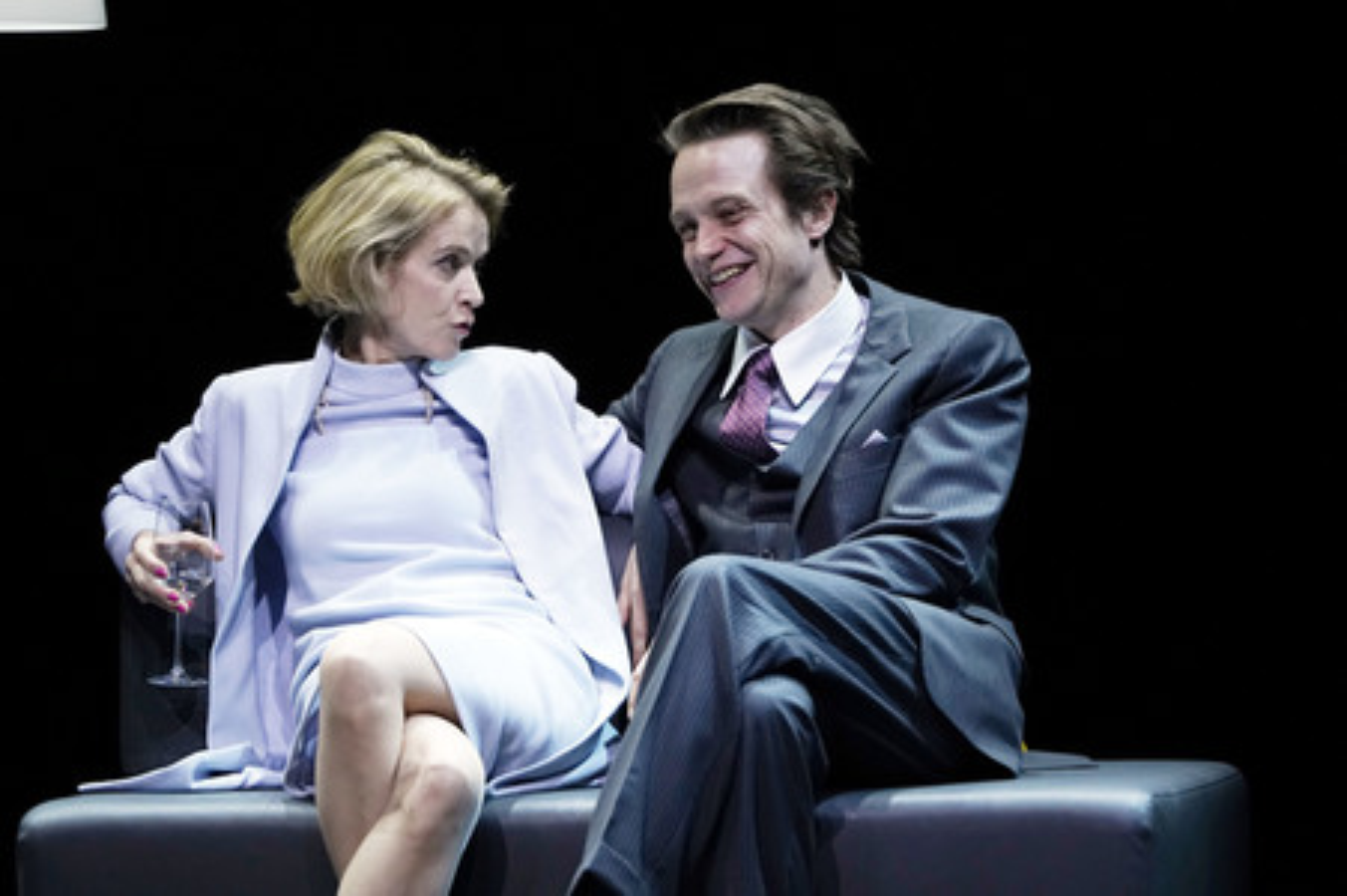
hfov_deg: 6.6
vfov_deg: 4.4
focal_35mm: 312
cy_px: 448
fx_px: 11665
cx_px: 674
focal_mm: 312
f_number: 6.3
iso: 4000
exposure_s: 1/160
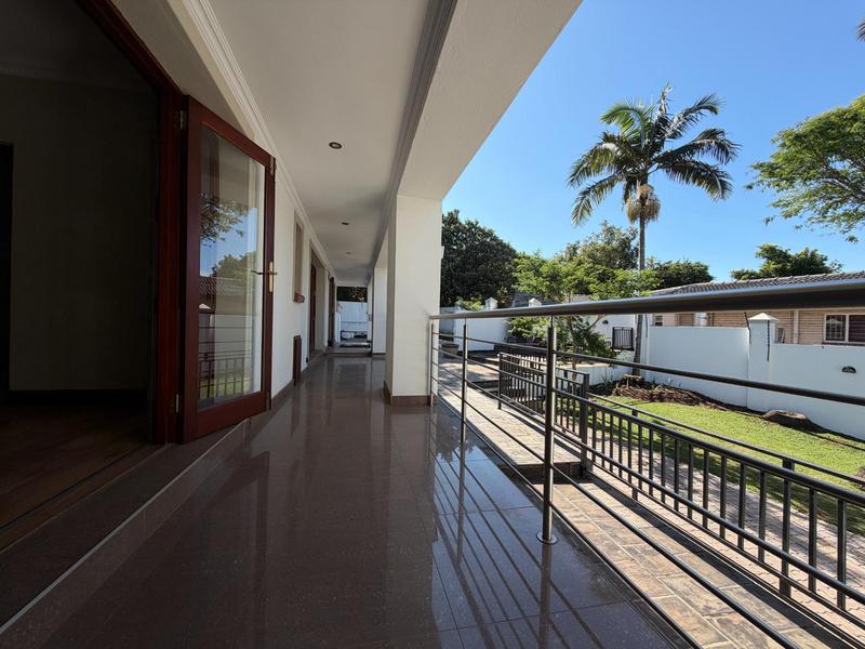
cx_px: 432
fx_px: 350
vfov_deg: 85.7
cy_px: 324
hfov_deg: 102.1
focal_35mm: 14
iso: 25
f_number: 2.2
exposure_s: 1/770
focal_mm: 2.22
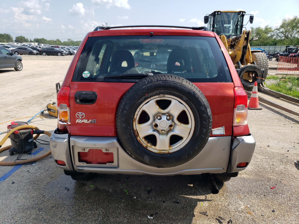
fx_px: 225
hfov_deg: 67.3
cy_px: 112
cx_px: 150
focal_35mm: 26
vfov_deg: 53.1
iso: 50
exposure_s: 1/2500
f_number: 1.5
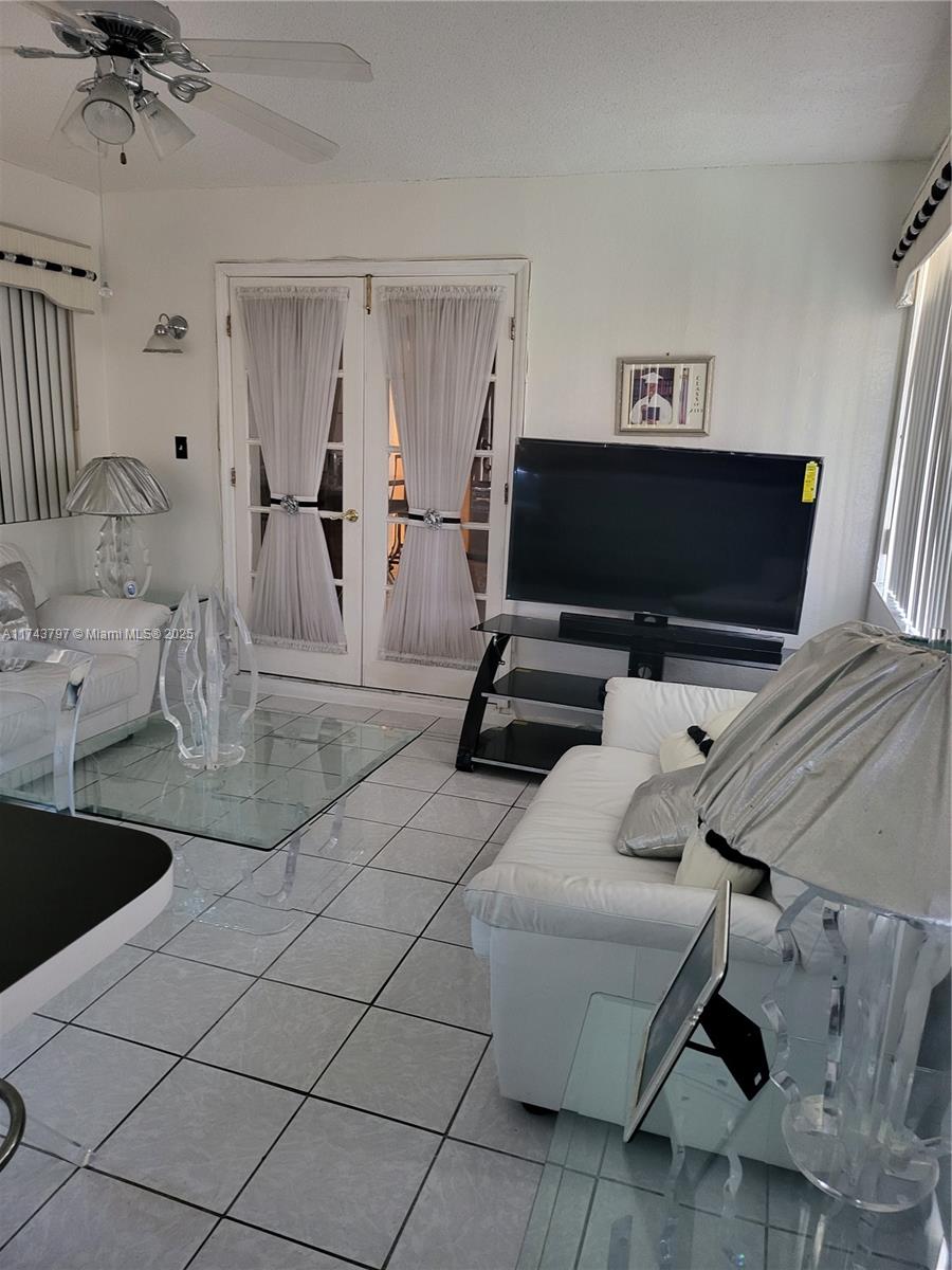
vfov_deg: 71.6
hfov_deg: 56.8
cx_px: 476
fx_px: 880
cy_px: 635
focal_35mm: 24
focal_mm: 5
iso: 500
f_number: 1.8
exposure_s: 1/40
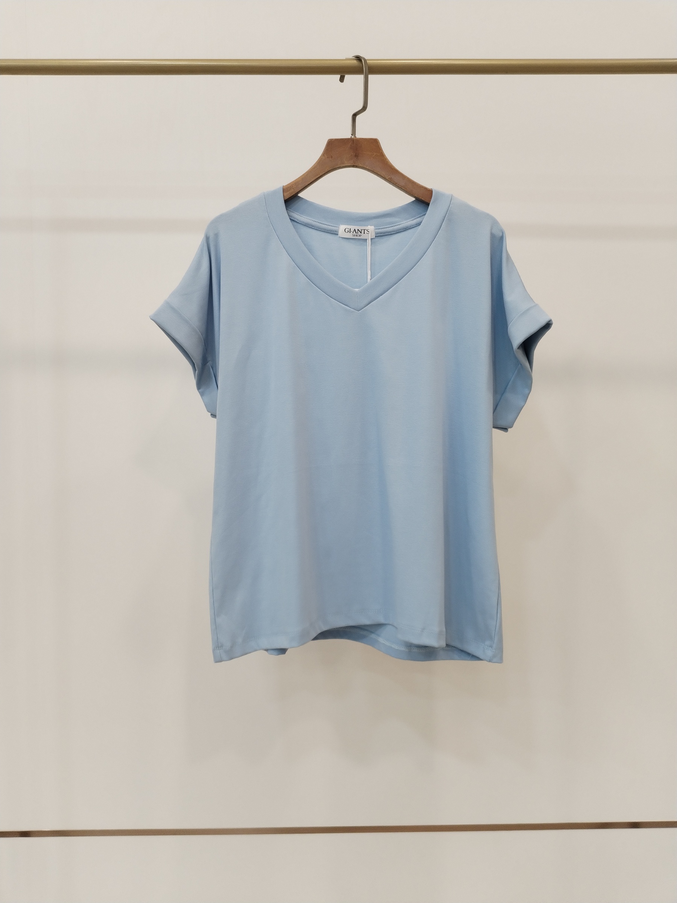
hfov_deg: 48.2
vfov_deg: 61.7
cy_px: 452
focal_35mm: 29
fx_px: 756
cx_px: 338
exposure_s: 1/60
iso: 326
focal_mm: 4.75
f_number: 1.8
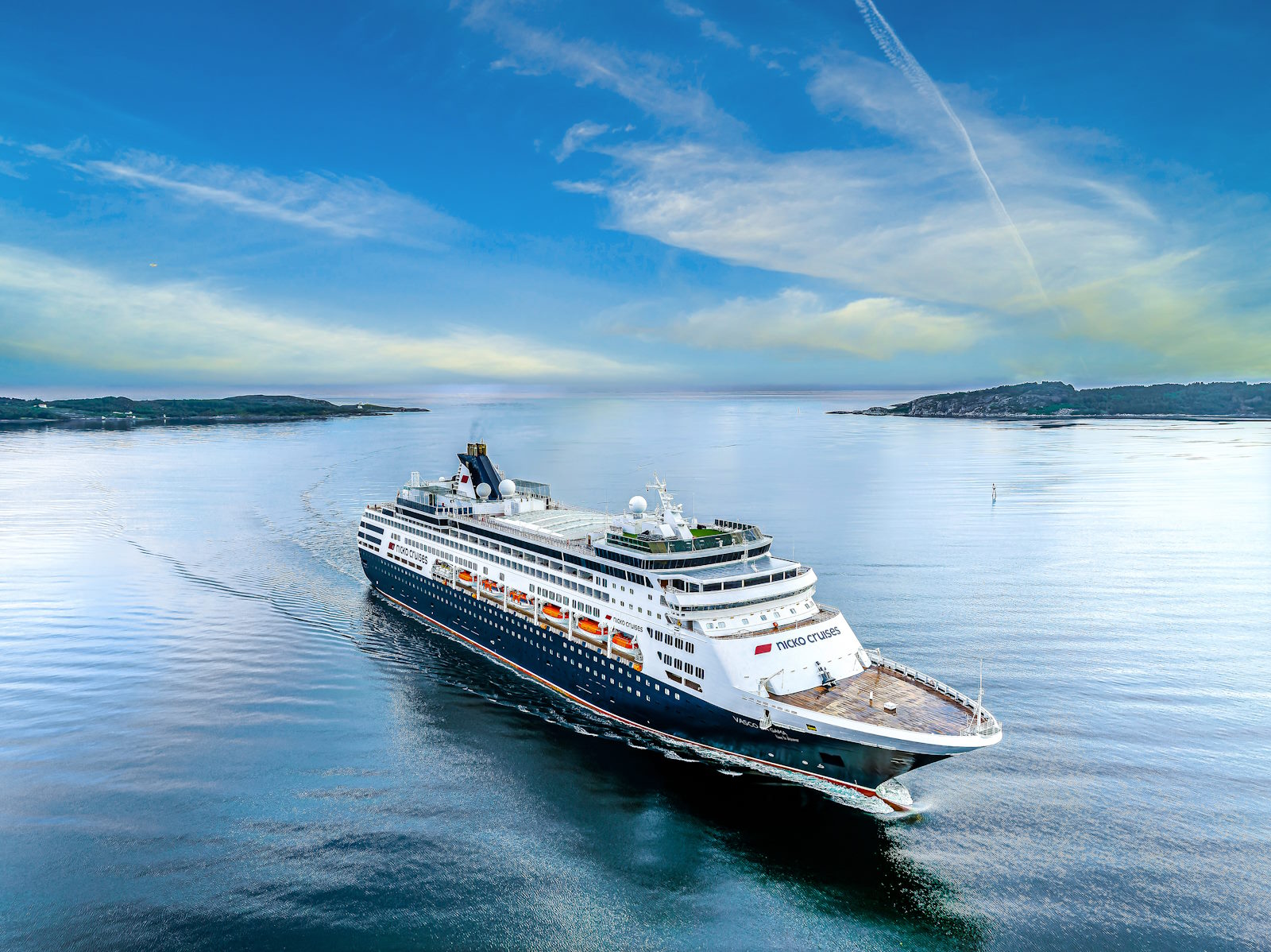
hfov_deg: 71.6
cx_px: 636
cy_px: 476
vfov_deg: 56.8
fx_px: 881
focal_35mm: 24
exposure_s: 1/640
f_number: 2.8
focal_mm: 12.3
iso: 170
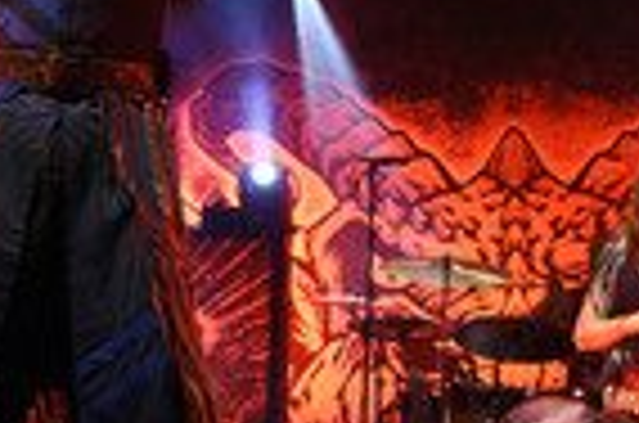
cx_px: 587
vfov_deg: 12.6
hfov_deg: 18.6
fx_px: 1913
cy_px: 180
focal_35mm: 108
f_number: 5.6
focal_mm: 34
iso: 1600
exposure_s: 1/60
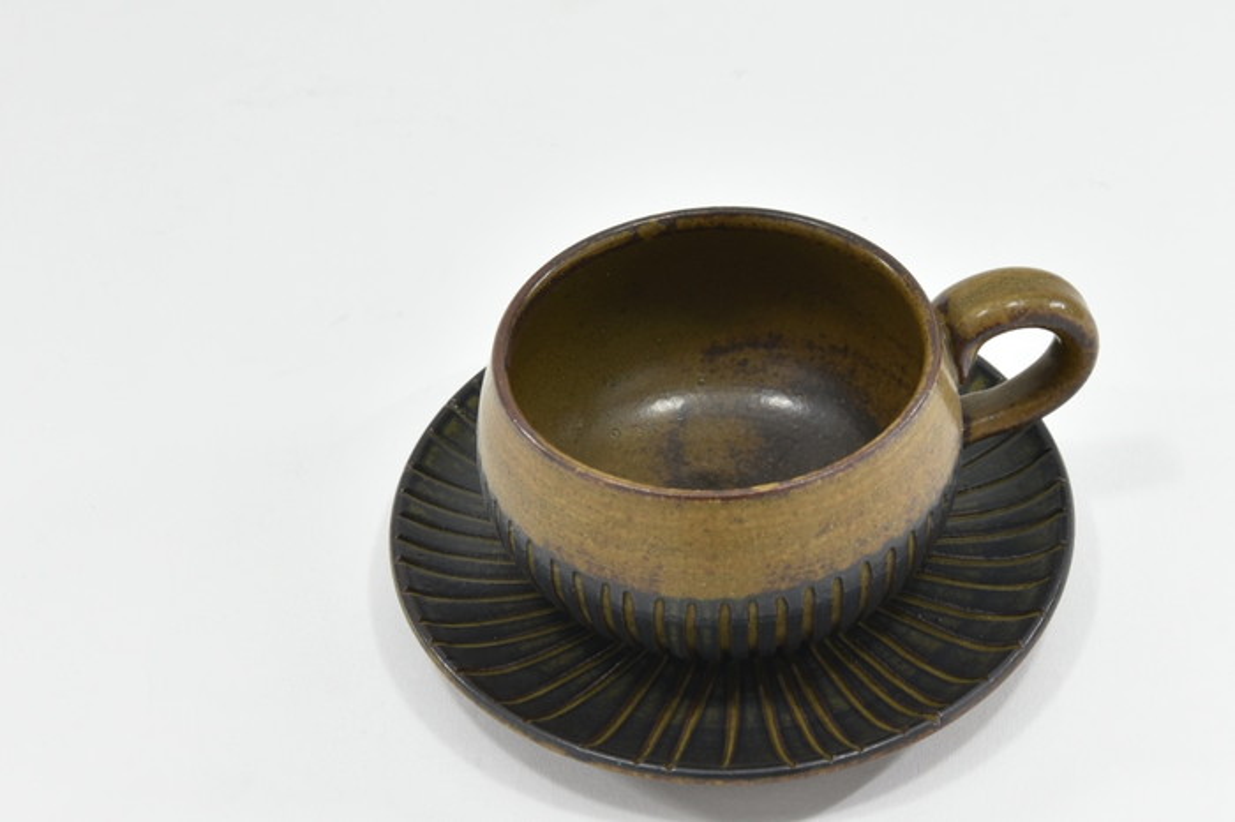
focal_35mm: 62
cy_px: 411
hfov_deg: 32.4
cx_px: 618
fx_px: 2126
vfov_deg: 21.9
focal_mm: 62
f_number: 11
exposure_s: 1/40
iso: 1250
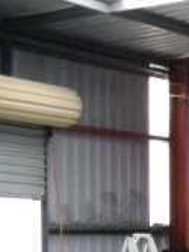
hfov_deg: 7.2
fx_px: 1327
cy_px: 343
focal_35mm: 182
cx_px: 576
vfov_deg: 10.6
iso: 249
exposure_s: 1/60
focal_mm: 6.3
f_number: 3.2
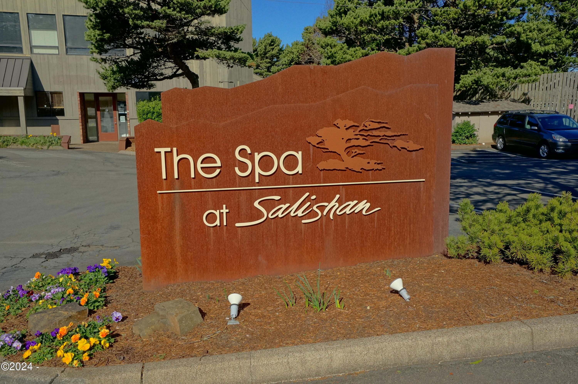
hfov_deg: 54.5
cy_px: 192
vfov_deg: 37.8
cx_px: 289
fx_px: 561
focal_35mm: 35
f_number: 11
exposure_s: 1/3200
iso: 1000
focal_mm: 35
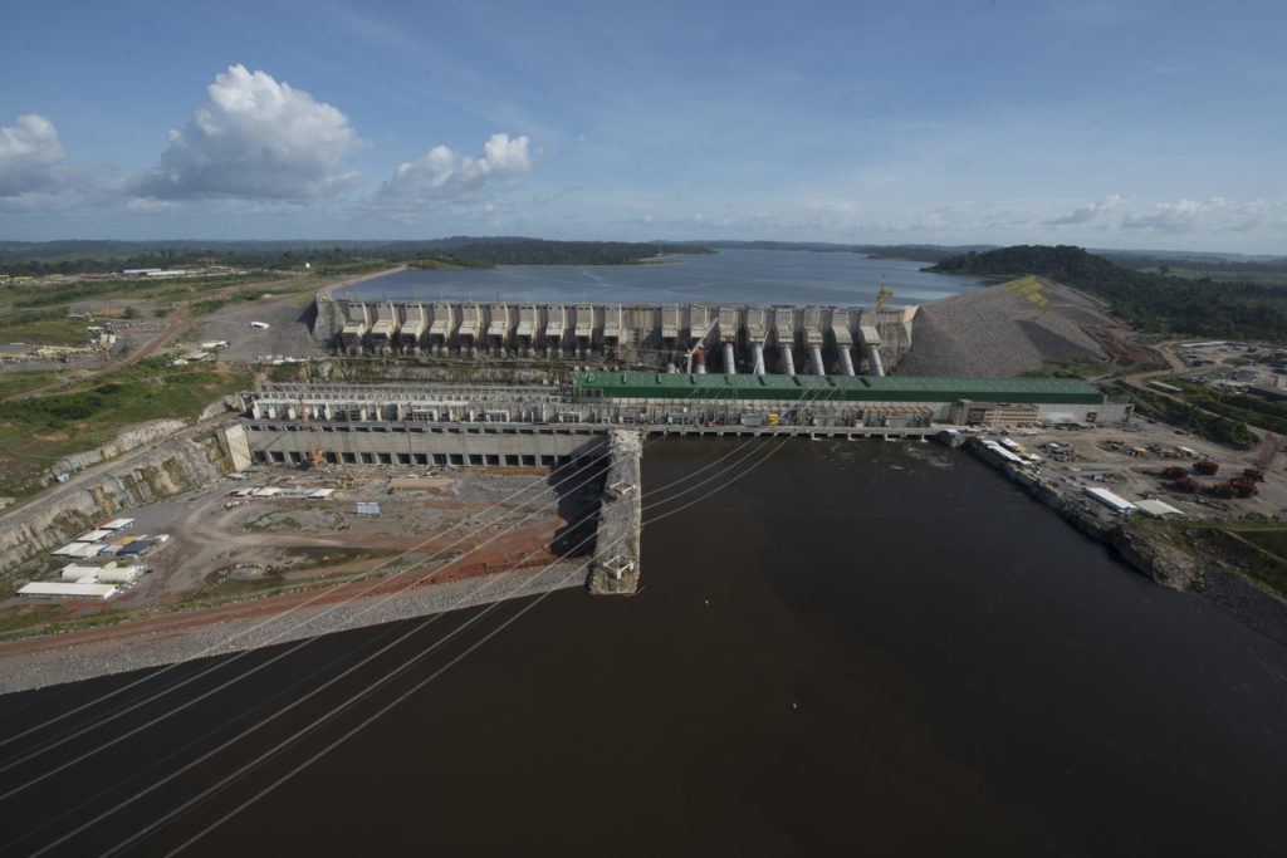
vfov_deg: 81.2
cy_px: 429
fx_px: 501
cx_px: 644
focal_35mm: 14
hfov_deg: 104.2
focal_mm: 14
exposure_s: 1/250
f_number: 11
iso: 100
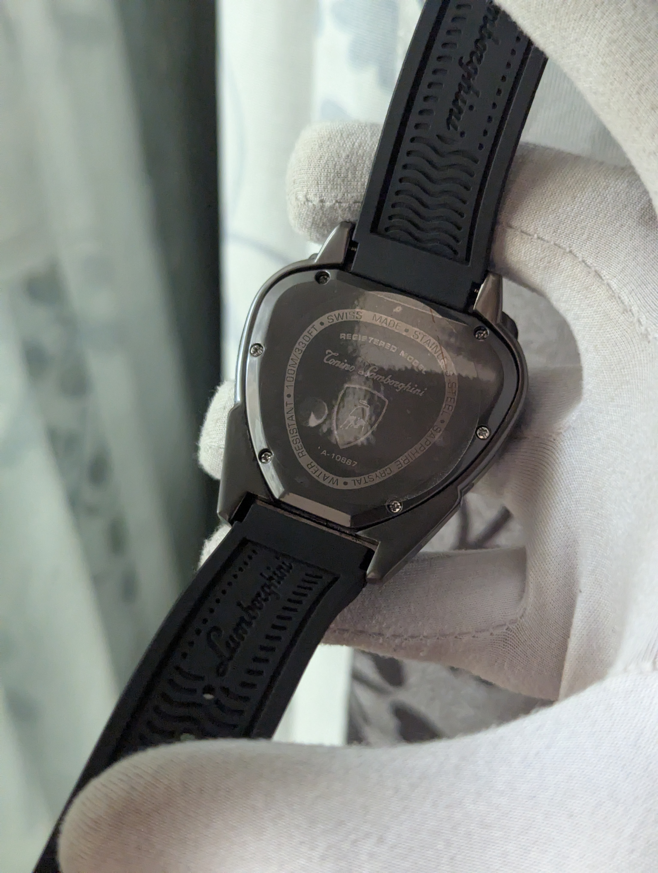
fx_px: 1214
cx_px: 329
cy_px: 436
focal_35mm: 48
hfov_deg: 30.3
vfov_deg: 39.6
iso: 1347
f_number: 1.85
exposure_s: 1/575
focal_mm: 6.81
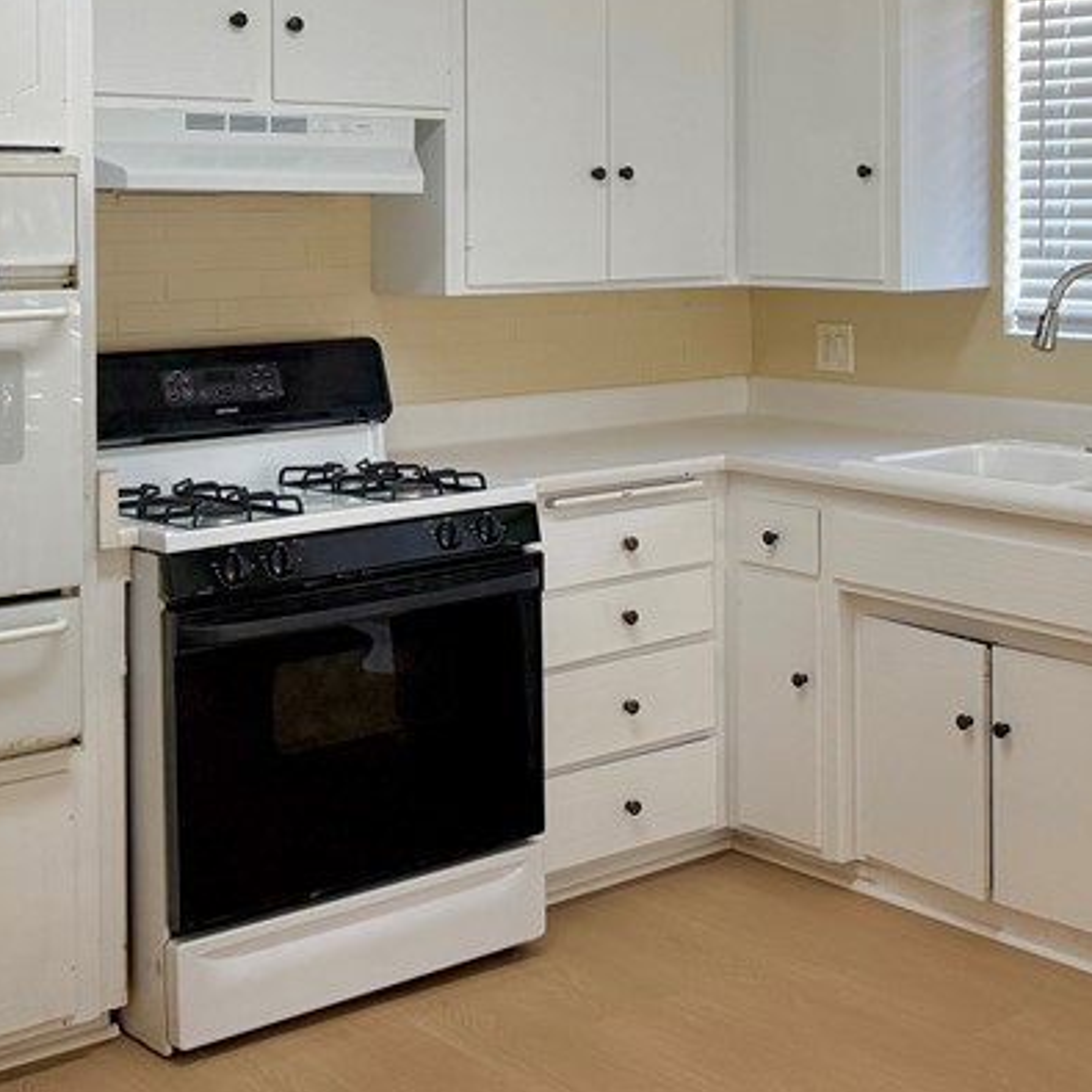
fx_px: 1963
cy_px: 229
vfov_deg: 30.4
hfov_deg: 30.6
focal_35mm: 55
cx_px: 813
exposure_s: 1/162
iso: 200
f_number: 1.78
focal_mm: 6.76
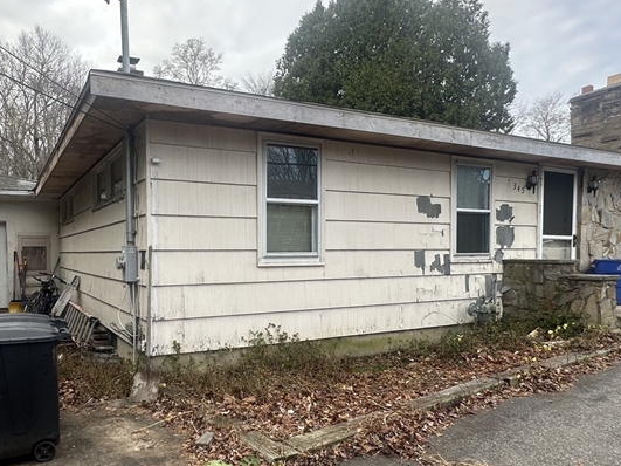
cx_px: 234
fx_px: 484
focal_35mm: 27
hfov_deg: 64.4
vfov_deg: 51.1
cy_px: 269
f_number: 2.2
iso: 40
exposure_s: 1/274
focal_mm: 2.22
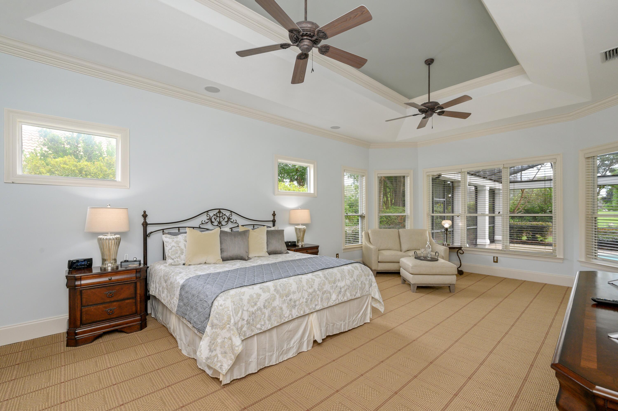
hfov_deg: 96.8
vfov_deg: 73.7
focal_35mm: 16
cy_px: 206
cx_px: 309
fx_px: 274
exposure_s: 1/30
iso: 500
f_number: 9
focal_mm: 16
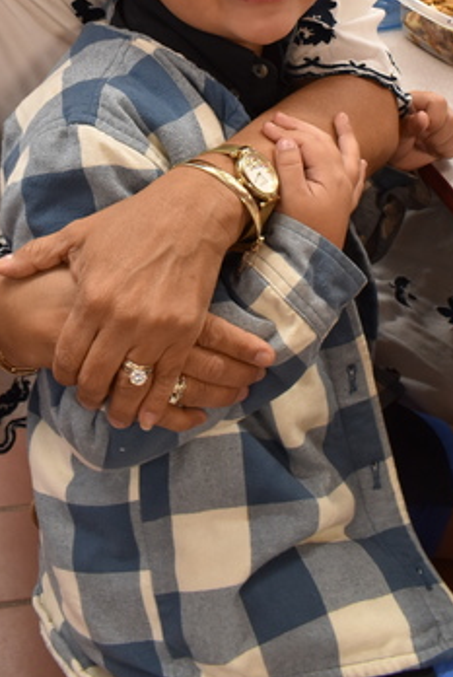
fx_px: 1167
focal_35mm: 62
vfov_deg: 29.3
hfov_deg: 21.9
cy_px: -60
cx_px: 177
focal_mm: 18
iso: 450
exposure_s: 1/30
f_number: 7.1
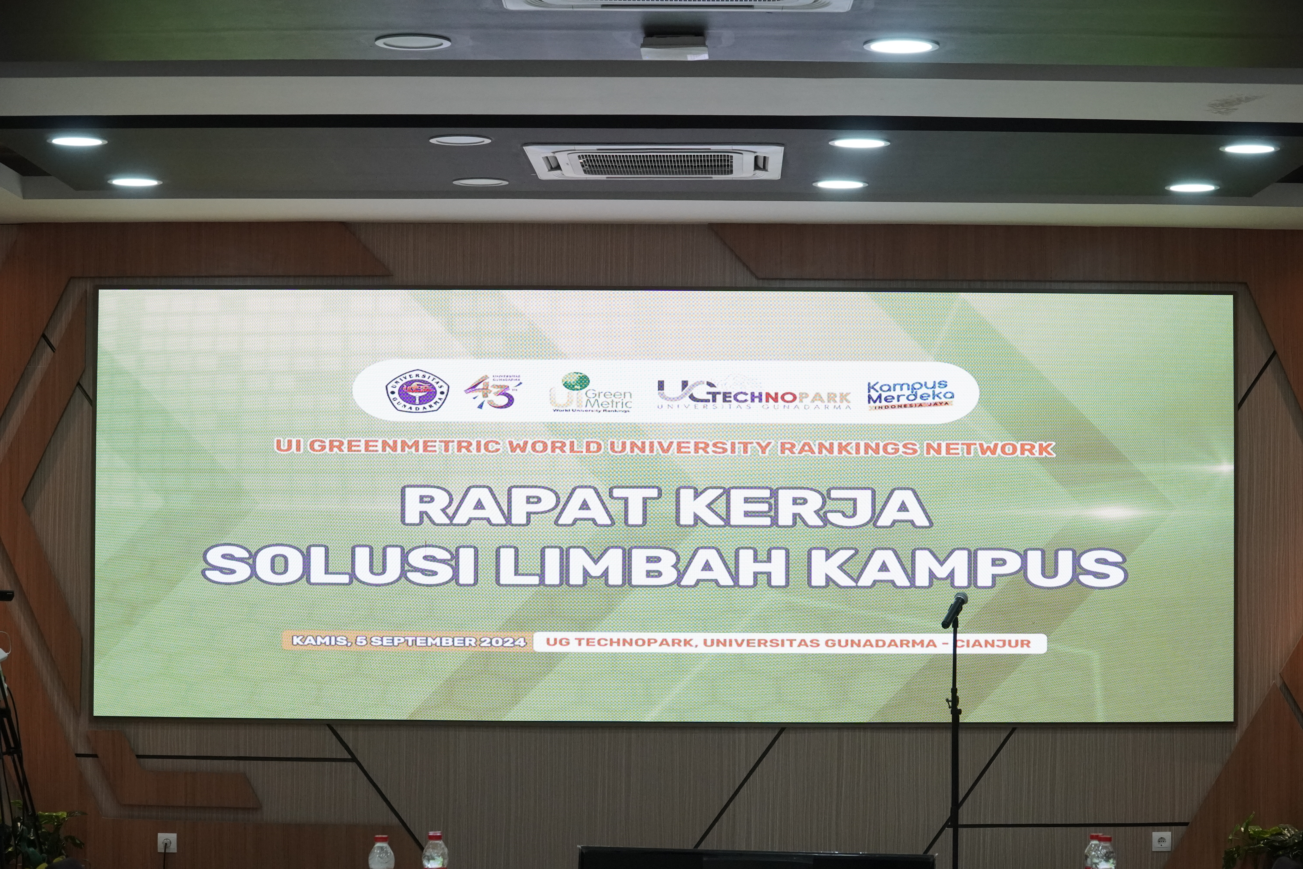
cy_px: 434
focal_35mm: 72
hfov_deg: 28.1
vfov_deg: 18.9
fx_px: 2606
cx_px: 652
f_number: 6.3
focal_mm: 48
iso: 2000
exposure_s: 1/160
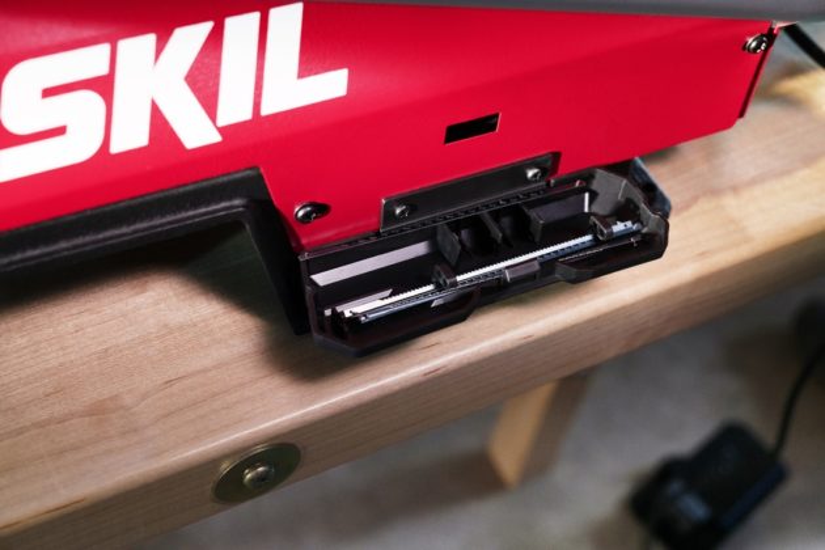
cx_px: 412
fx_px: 1169
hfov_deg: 38.9
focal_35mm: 51
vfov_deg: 26.5
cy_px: 275
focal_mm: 51
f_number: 5.6
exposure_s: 1/160
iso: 1600
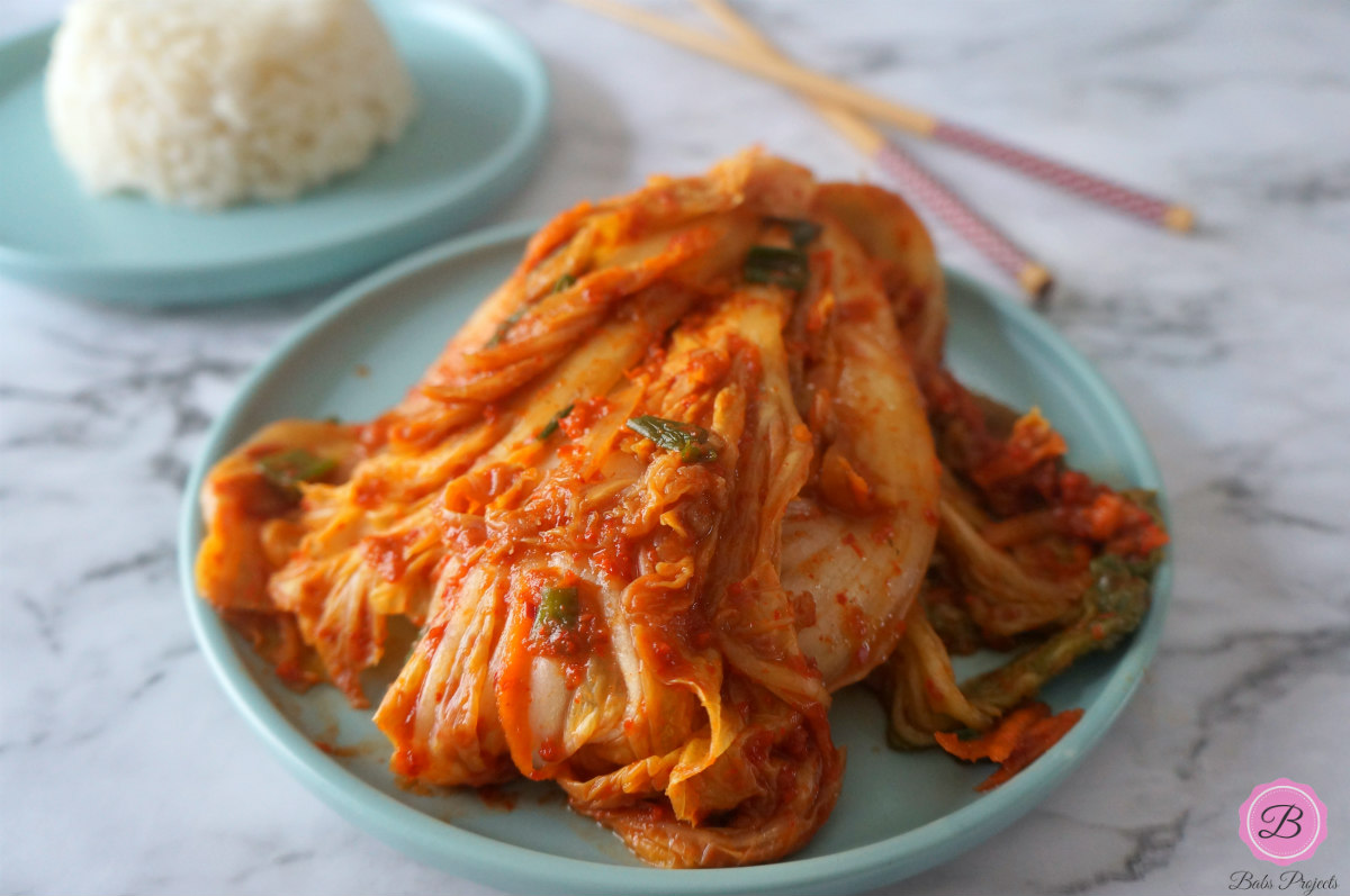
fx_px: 1124
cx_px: 675
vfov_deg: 43.5
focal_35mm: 30
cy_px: 448
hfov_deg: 62.0
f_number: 4
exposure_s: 1/60
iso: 1000
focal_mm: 20
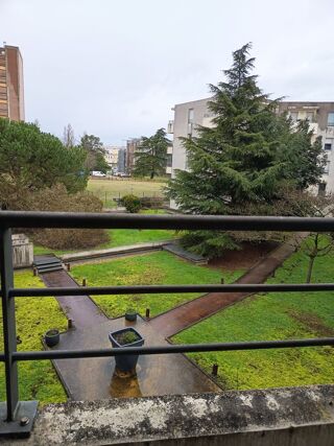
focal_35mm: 24
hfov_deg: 56.8
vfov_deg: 71.6
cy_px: 223
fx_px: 309
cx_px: 167
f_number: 1.7
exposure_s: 1/129
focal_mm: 5.27
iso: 50
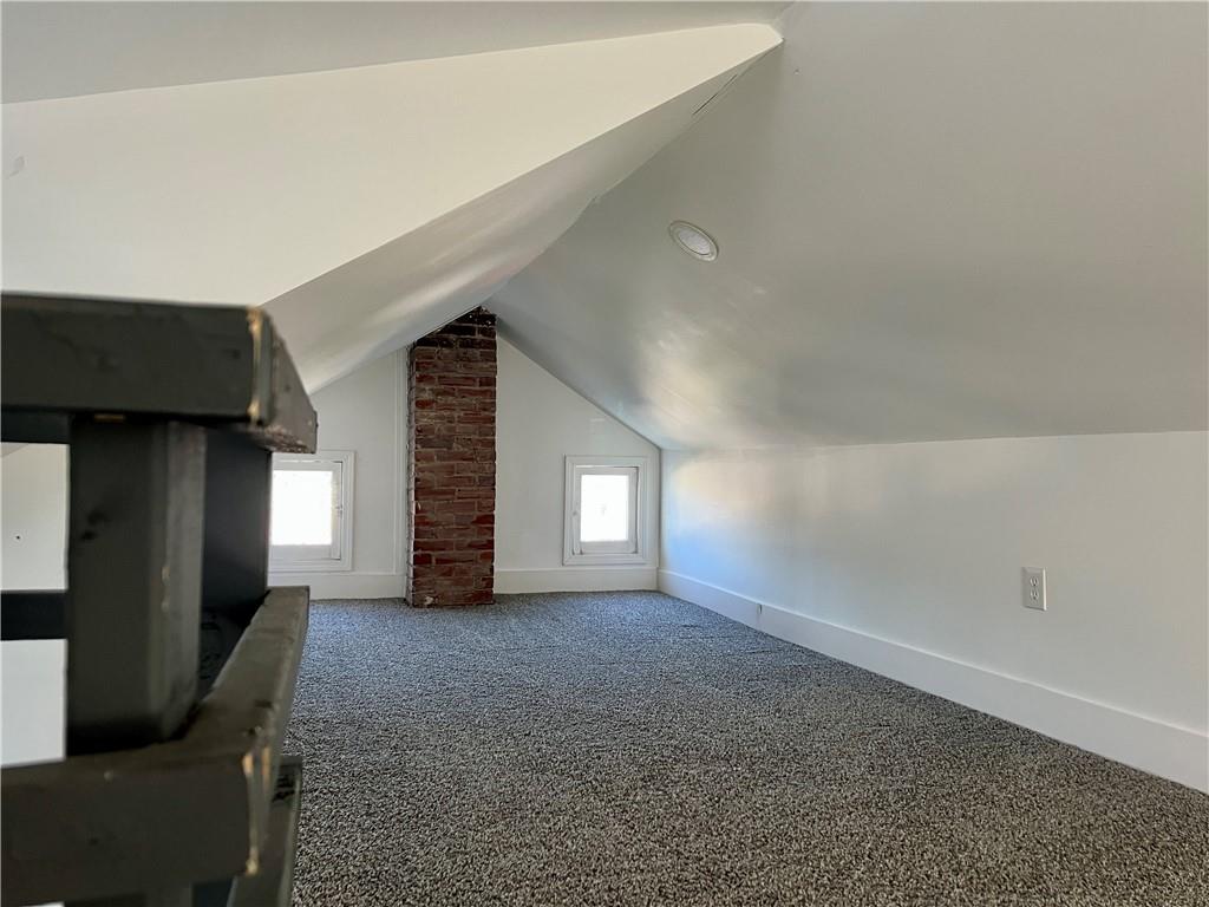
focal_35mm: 26
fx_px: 908
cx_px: 604
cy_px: 454
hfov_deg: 67.3
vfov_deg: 53.1
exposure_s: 1/60
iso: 200
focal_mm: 5.7
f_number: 1.5
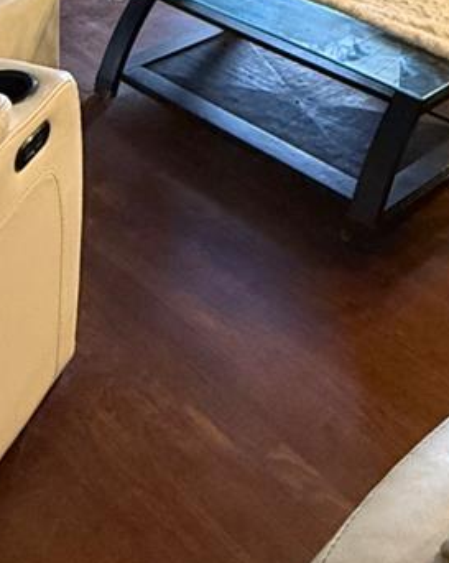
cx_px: 241
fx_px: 998
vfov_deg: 25.4
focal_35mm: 60
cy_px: -235
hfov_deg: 25.3
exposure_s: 1/60
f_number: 2.2
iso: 500
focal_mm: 2.22
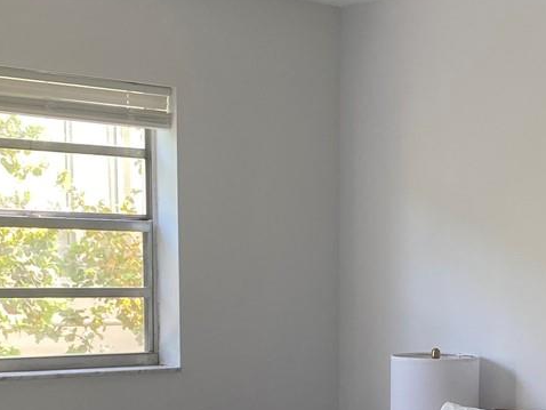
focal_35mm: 87
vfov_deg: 16.6
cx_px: 450
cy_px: 416
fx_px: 1373
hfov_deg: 22.1
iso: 64
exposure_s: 1/120
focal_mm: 4.25
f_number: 1.8
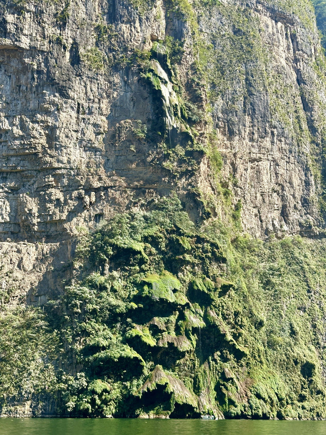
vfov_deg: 39.7
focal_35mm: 48
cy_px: 218
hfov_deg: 30.3
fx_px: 603
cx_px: 163
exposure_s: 1/1145
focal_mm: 6.9
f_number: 1.8
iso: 64
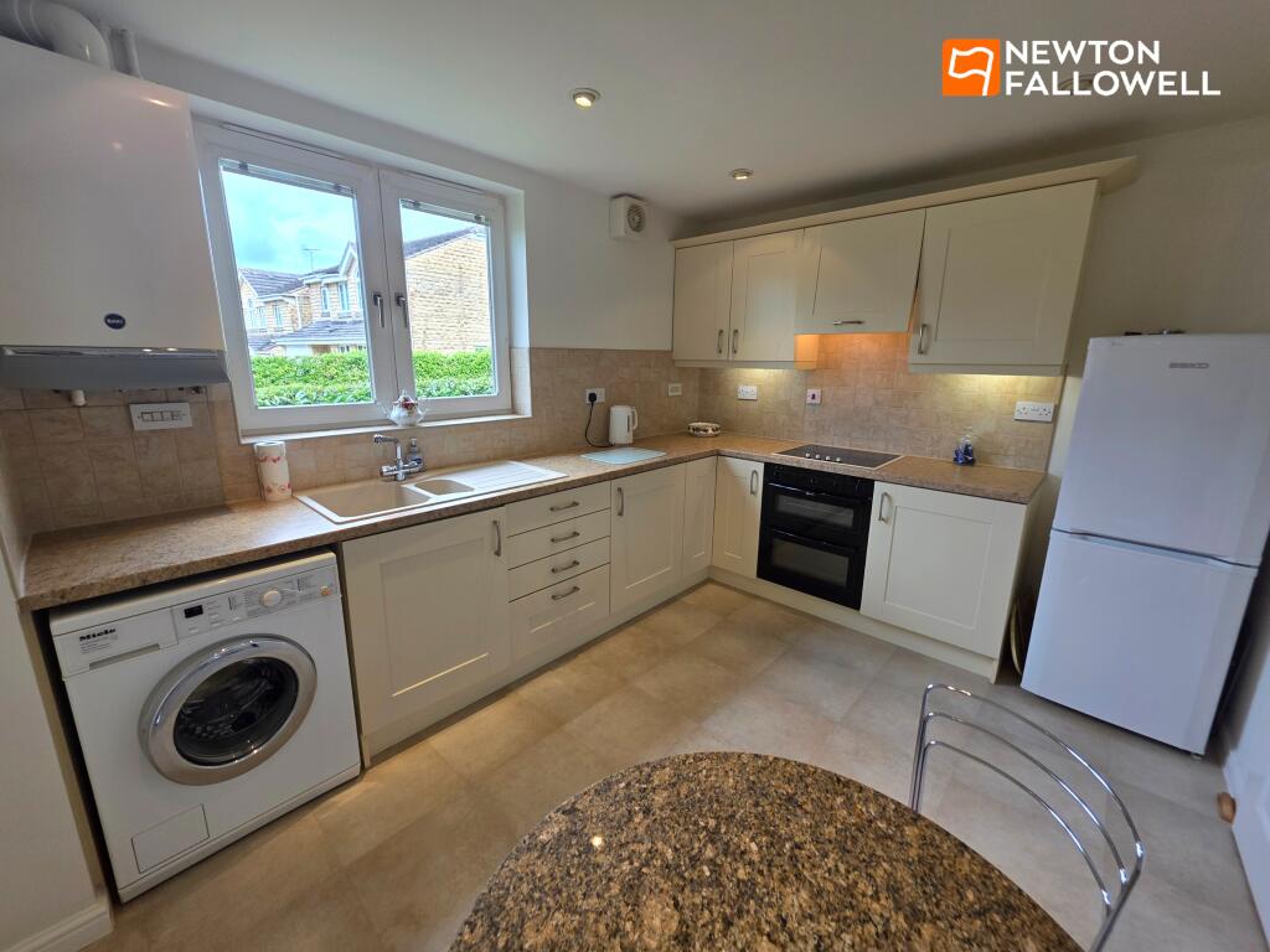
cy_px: 476
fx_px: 477
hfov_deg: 106.2
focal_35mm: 13
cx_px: 635
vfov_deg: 89.9
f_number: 1.9
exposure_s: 1/109
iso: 40
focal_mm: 2.2
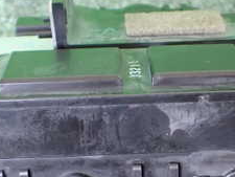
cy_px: 137
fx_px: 543
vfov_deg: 18.3
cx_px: 131
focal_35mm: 80
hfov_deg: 24.4
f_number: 2.3
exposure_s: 1/40
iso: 800
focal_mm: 5.4
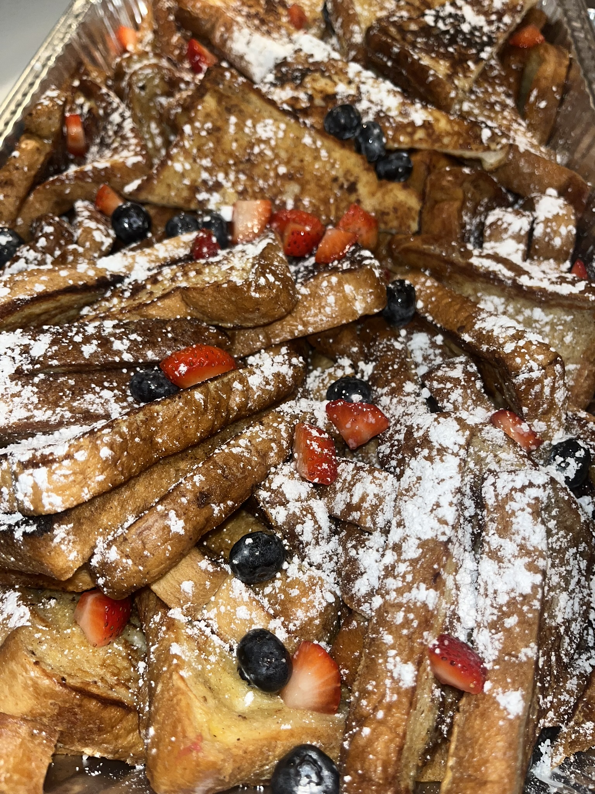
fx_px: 596
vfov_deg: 67.3
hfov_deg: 53.1
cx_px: 298
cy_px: 397
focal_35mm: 26
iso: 40
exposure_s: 1/76
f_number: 1.6
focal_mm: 5.1
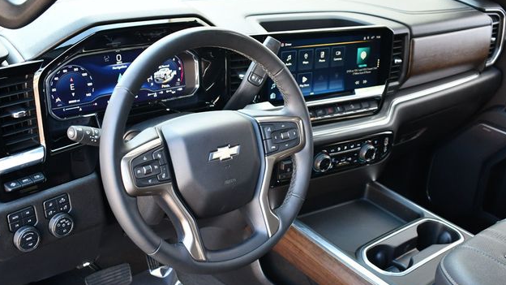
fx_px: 577
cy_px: 145
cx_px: 251
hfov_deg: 47.4
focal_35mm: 43
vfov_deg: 27.7
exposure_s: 1/125
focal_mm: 20
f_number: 3.5
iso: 900
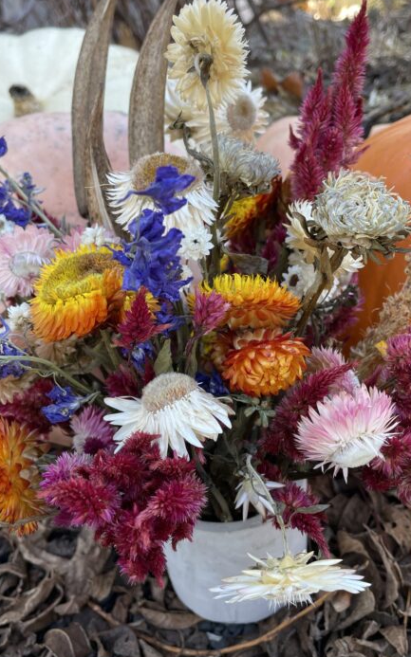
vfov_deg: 55.3
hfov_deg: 36.3
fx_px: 627
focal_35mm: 35
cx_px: 200
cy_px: 311
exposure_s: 1/126
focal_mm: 4.2
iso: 32
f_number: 1.6
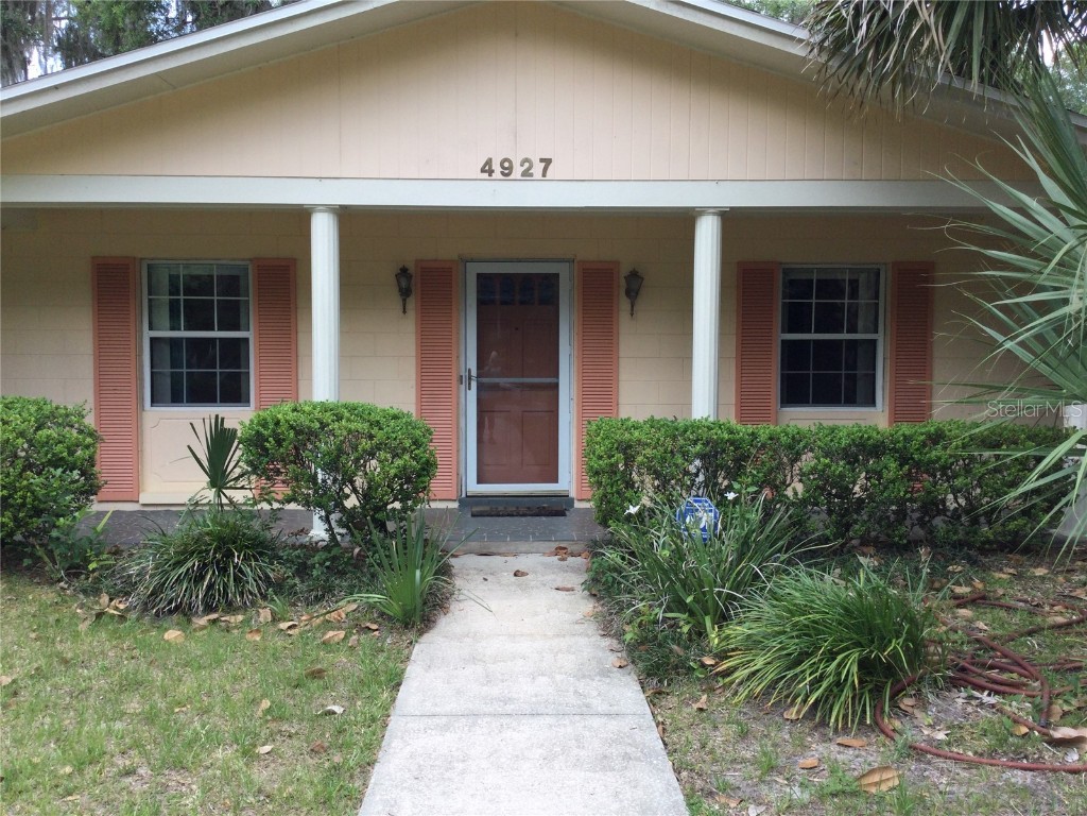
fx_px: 973
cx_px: 544
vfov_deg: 45.4
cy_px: 408
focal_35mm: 31
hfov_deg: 58.4
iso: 25
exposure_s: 1/313
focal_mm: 3.3
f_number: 2.4
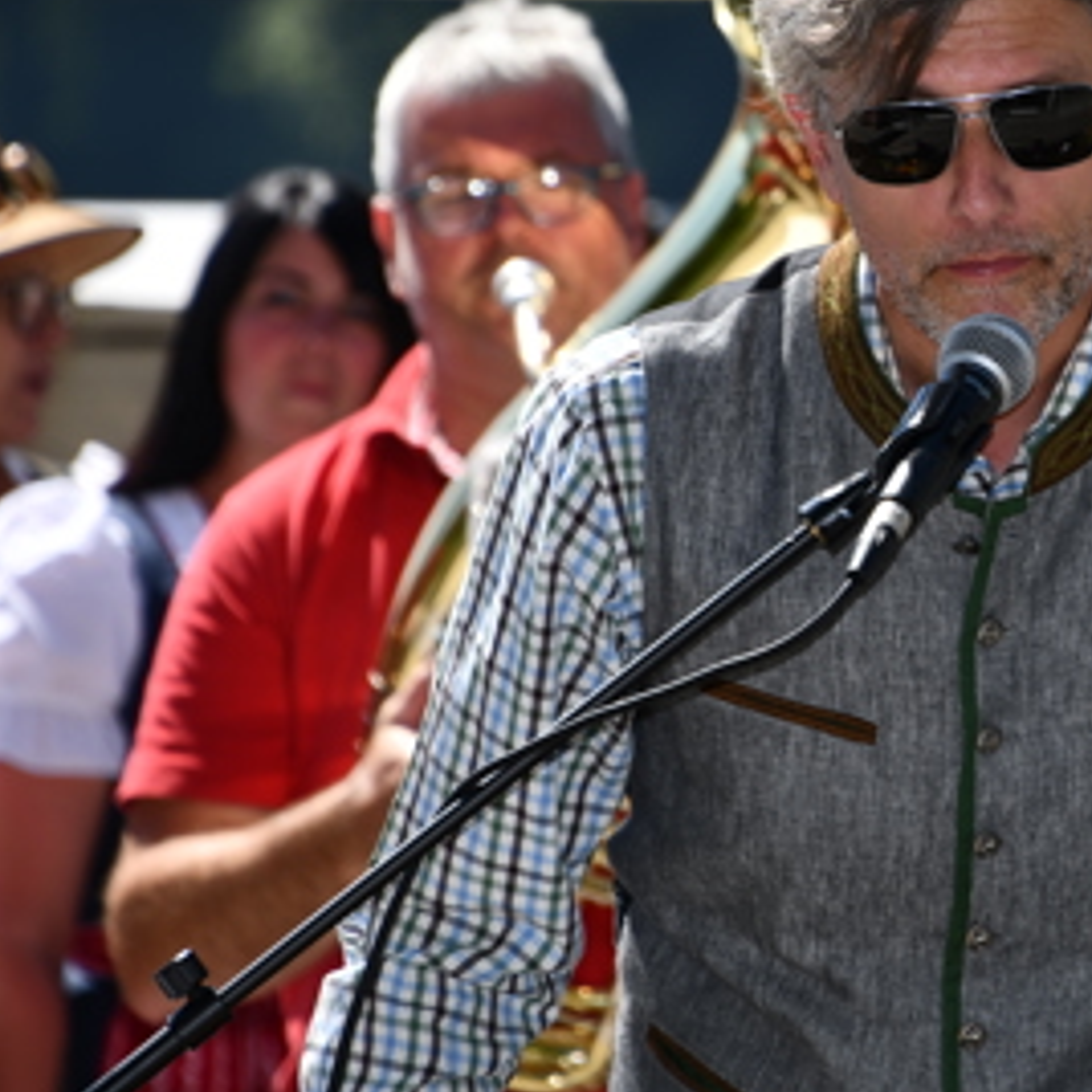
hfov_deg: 2.7
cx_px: 1047
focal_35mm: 638
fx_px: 22770
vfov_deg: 2.7
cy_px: 405
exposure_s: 1/250
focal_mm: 240
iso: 100
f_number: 8
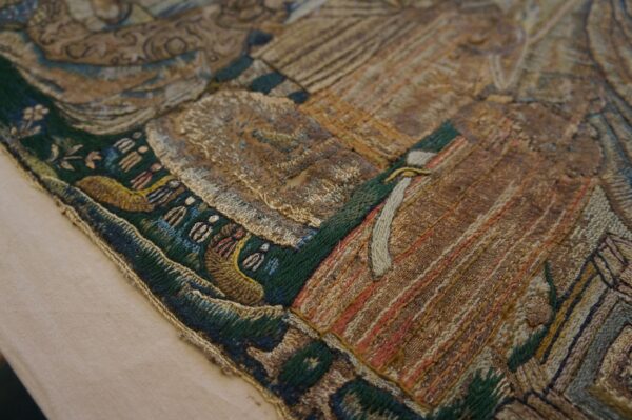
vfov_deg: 43.5
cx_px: 316
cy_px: 210
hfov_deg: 62.0
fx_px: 526
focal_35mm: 30
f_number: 4
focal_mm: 20
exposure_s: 1/60
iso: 1250
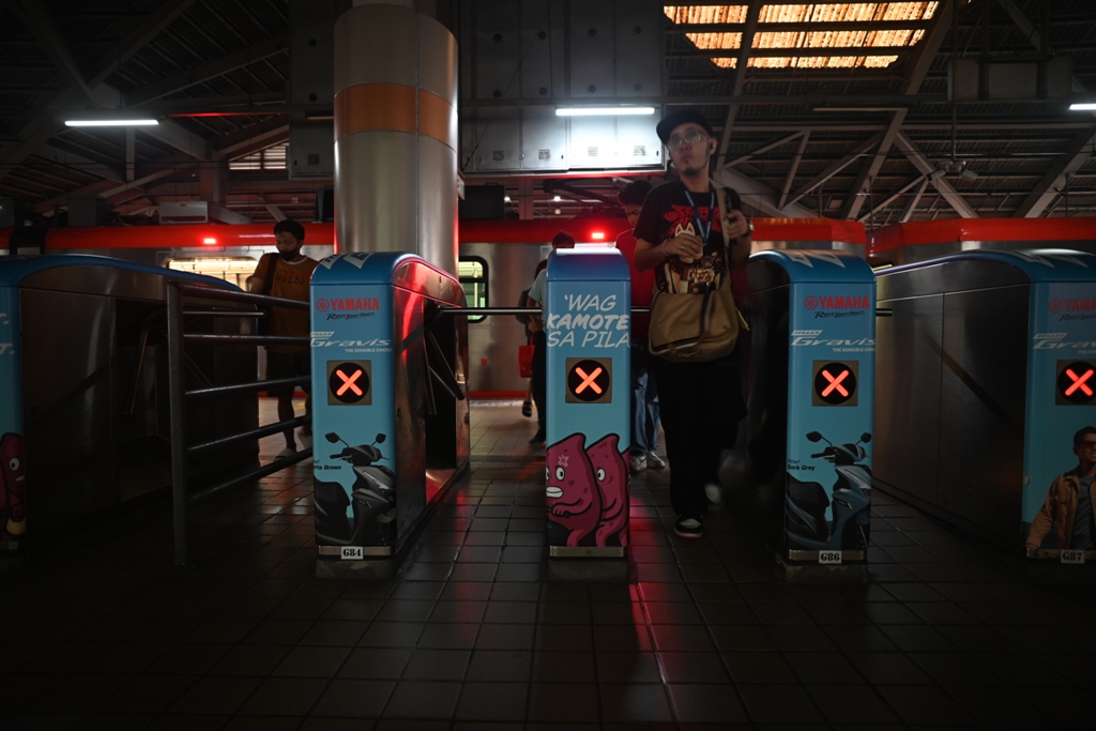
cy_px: 366
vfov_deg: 61.9
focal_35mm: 20
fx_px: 609
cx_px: 548
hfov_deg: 84.0
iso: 640
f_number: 2.8
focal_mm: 20
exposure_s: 1/50
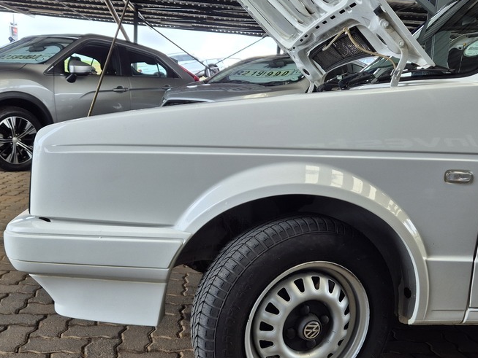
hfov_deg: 51.3
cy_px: 214
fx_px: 497
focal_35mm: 36
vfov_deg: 39.5
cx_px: 253
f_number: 1.8
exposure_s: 1/180
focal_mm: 5.4
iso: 64
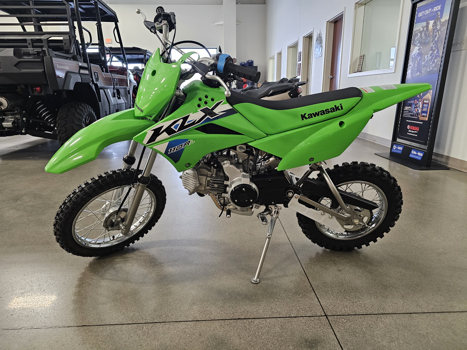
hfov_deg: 73.9
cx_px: 234
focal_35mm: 23
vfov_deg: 58.9
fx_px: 310
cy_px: 175
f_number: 1.7
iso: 800
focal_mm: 6.3
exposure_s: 1/120
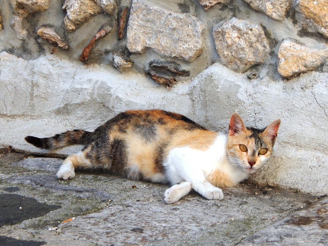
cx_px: 164
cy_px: 123
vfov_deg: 14.2
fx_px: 985
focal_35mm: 104
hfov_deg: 18.9
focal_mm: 18.7
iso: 125
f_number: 4.5
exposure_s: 1/160
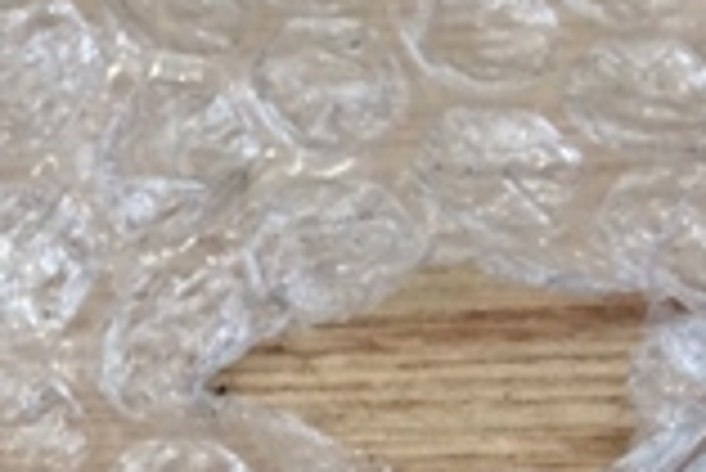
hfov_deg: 15.4
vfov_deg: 10.5
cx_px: -355
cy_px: 850
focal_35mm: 123
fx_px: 2414
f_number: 2.2
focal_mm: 4.15
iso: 40
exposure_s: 1/30
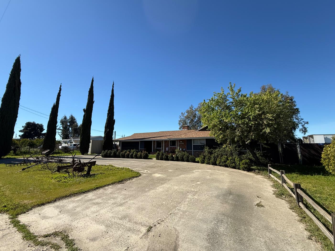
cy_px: 119
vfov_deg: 81.7
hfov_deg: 98.2
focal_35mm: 15
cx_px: 168
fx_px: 145
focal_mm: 2.22
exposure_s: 1/2024
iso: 50
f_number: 2.2
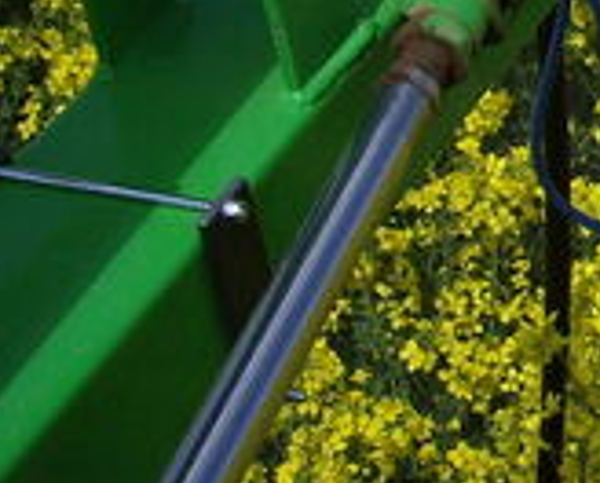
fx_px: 2955
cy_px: -516
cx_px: 1229
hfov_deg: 10.6
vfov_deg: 8.8
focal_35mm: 166
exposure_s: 1/1000
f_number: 4.3
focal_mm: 6.2
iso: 64
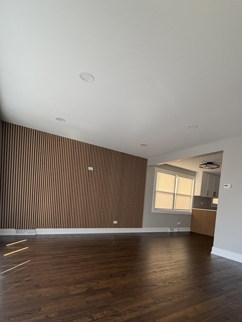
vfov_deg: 78.9
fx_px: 186
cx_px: 149
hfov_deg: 65.2
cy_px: 216
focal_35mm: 20
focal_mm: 2.22
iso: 125
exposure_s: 1/121
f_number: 2.2
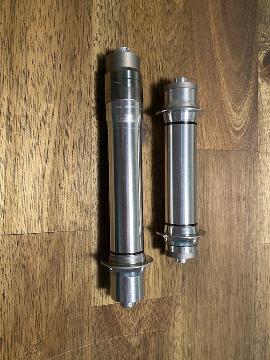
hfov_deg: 51.4
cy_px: 178
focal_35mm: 27
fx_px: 281
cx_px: 131
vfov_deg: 65.3
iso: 320
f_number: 1.8
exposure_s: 1/60
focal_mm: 4.25
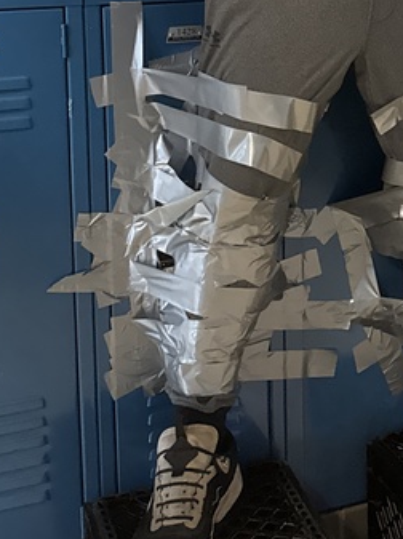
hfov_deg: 19.1
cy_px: -8
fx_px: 1135
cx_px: 465
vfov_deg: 25.3
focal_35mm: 73
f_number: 1.78
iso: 800
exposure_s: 1/30
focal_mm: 6.76
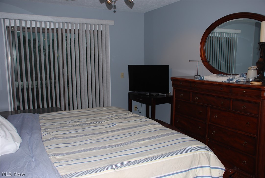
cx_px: 132
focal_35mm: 33
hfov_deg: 57.1
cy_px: 89
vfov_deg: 40.1
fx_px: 243
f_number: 3.8
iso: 100
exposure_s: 1/60
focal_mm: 22
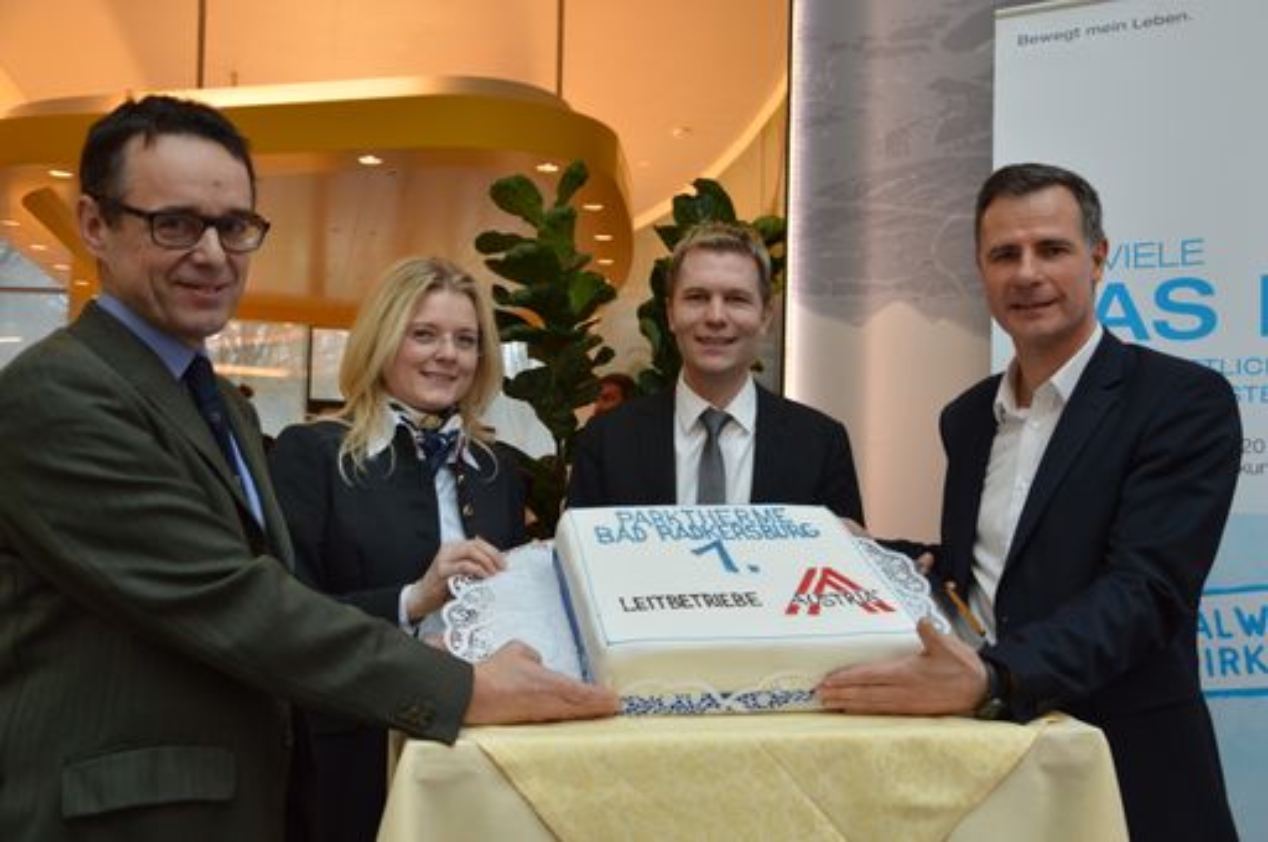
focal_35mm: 36
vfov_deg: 36.8
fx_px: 1266
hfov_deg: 53.2
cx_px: 634
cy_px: 421
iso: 400
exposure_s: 1/80
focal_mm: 24
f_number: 4.5
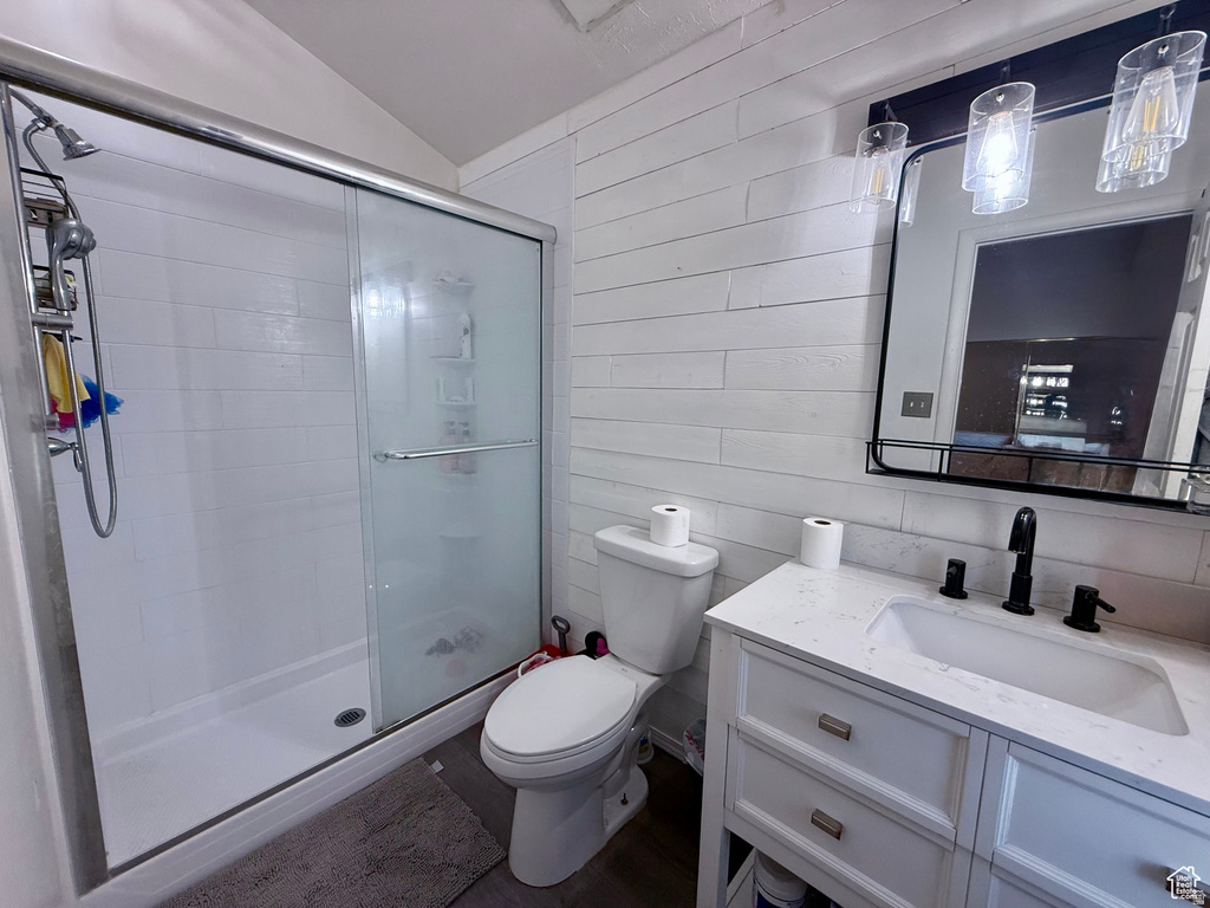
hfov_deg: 102.1
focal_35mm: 14
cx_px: 605
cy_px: 454
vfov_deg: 85.7
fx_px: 489
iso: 200
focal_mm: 2.22
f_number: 2.2
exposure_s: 1/120
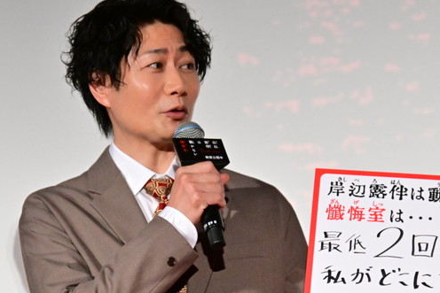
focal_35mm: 282
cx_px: 203
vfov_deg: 4.9
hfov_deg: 7.3
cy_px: 248
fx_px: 3447
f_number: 6.3
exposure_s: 1/200
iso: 6400
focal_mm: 140
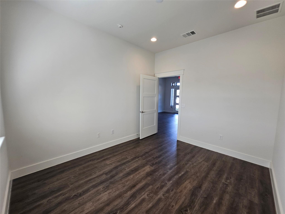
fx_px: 107
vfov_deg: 89.9
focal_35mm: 13
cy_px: 107
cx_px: 142
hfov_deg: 106.2
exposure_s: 1/74.1
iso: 64
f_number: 2.2
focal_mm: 2.2
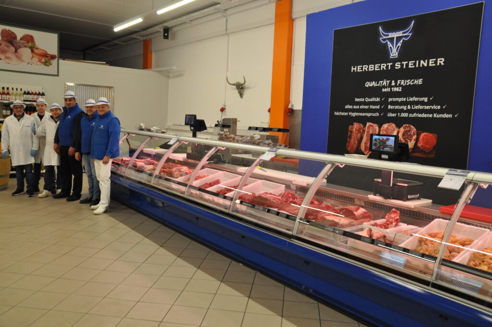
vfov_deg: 43.5
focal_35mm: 30
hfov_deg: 62.0
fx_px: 409
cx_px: 246
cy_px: 164
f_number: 4
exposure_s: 1/60
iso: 400
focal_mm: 20
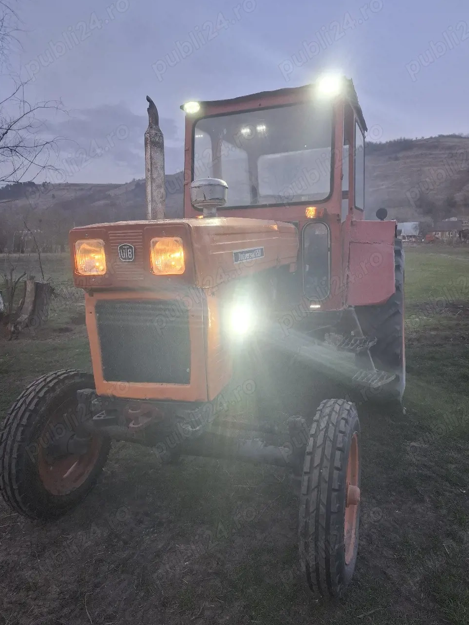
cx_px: 236
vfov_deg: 71.6
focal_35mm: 24
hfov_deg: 56.8
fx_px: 433
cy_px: 310
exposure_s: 1/100
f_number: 1.8
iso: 64
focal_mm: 5.54
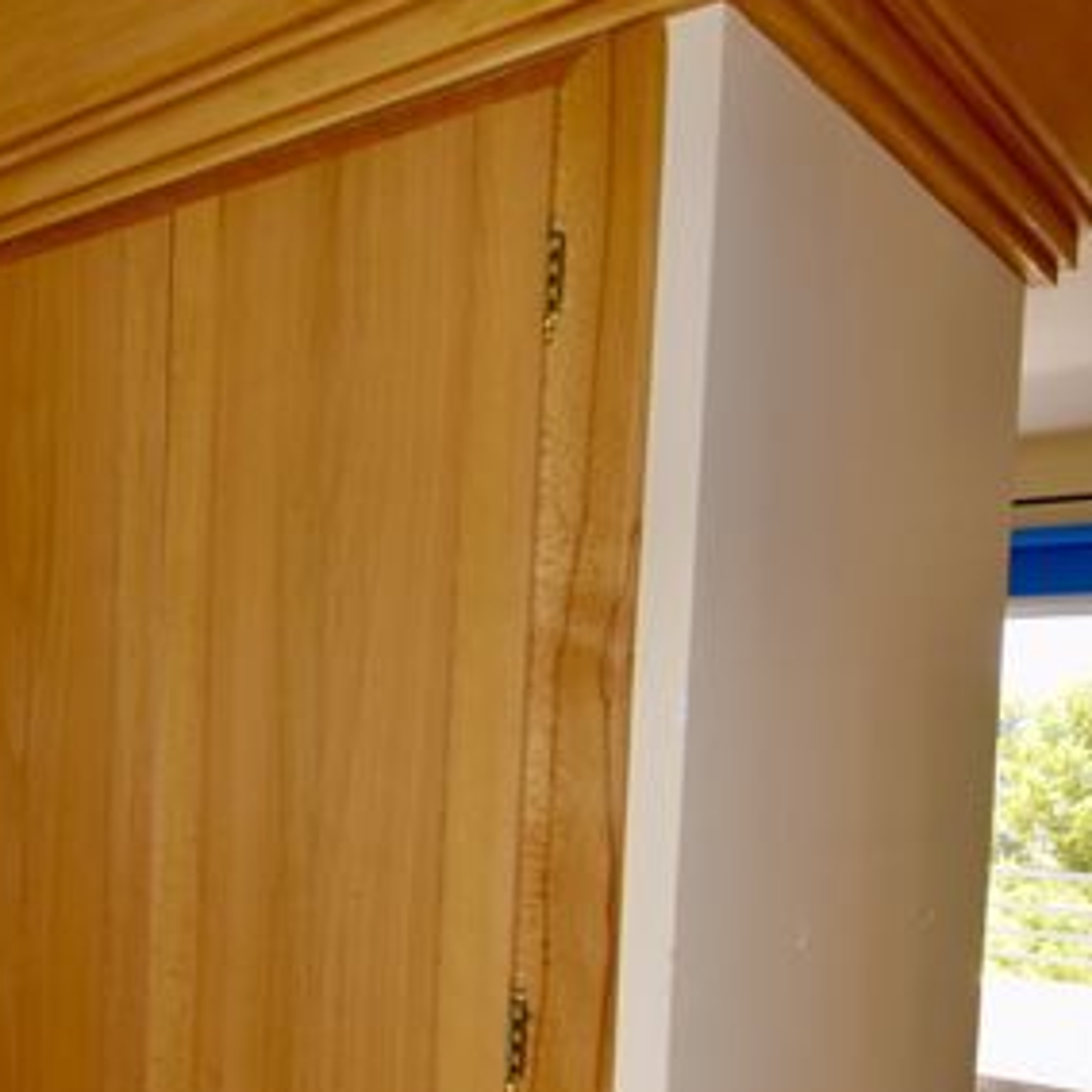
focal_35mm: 38
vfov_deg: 42.5
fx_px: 1356
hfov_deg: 39.1
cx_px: 13
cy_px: 823
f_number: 5.6
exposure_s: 1/125
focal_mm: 12
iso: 200
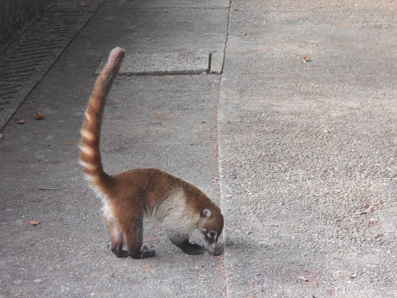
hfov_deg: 16.6
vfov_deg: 12.5
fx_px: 1365
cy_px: 149
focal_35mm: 119
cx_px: 198
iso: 800
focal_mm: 21.2
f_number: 5.5
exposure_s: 1/160
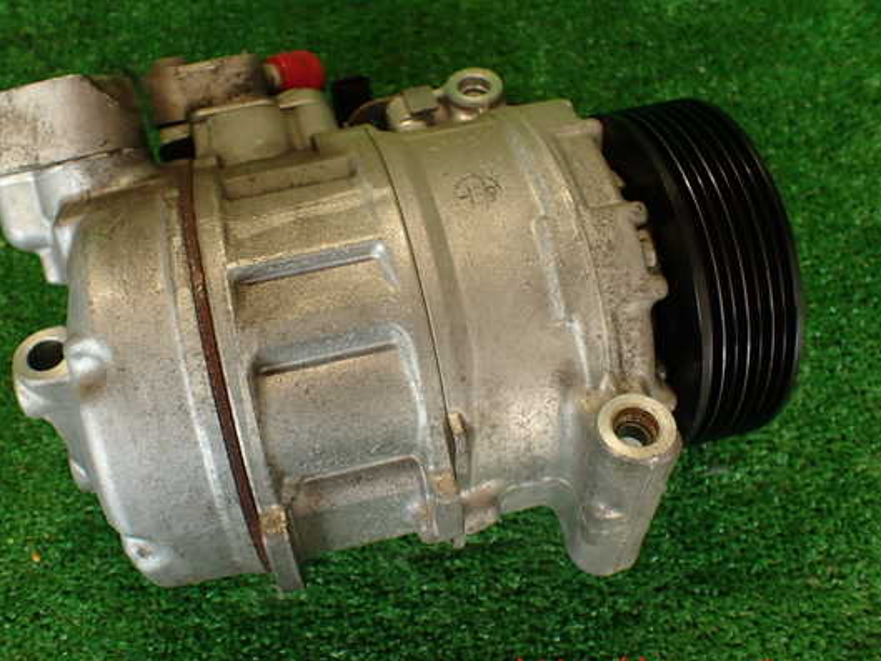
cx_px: 393
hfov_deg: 53.8
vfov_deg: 41.8
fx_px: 866
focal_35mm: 34
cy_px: 321
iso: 200
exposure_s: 1/60
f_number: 2.3
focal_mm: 5.4
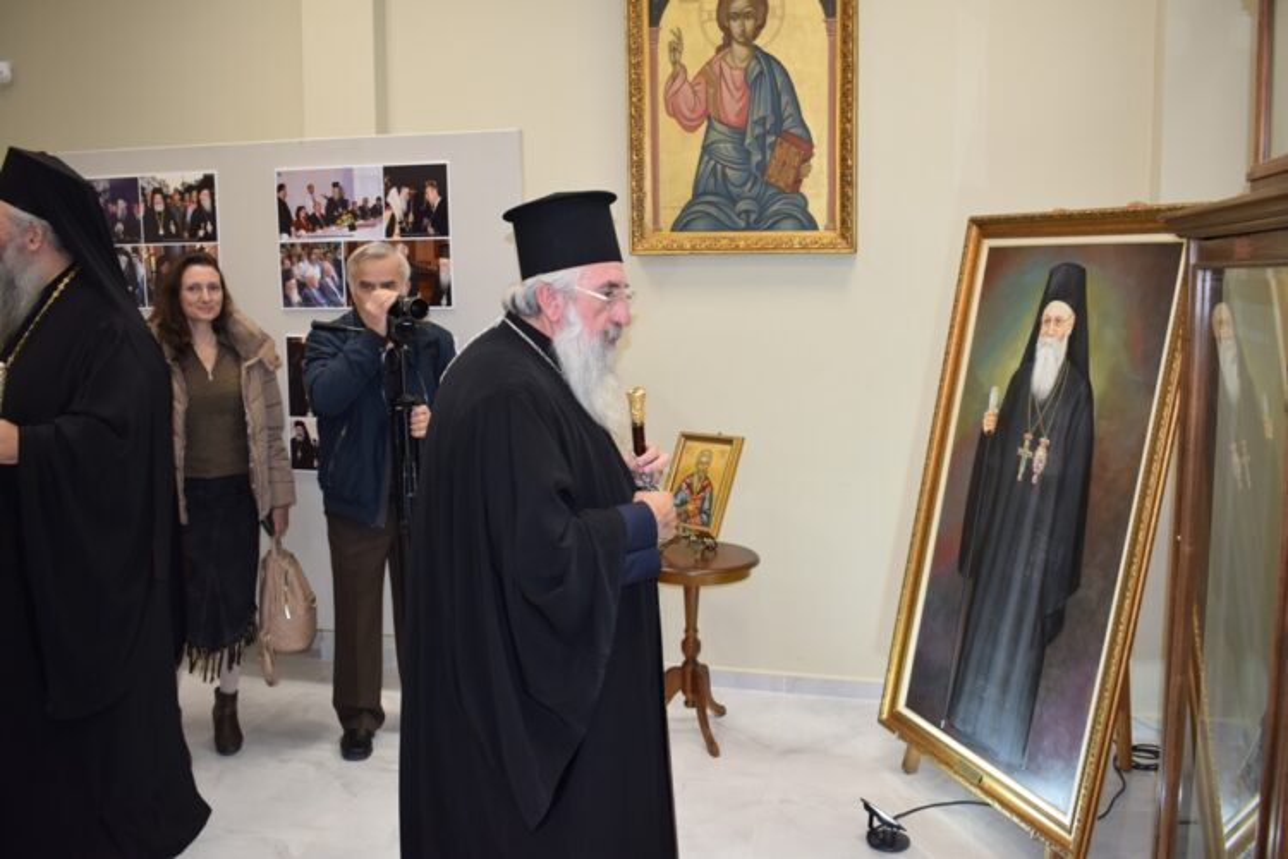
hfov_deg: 57.2
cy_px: 430
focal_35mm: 33
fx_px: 1181
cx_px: 644
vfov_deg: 40.0
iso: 800
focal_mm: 22
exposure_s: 1/100
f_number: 5
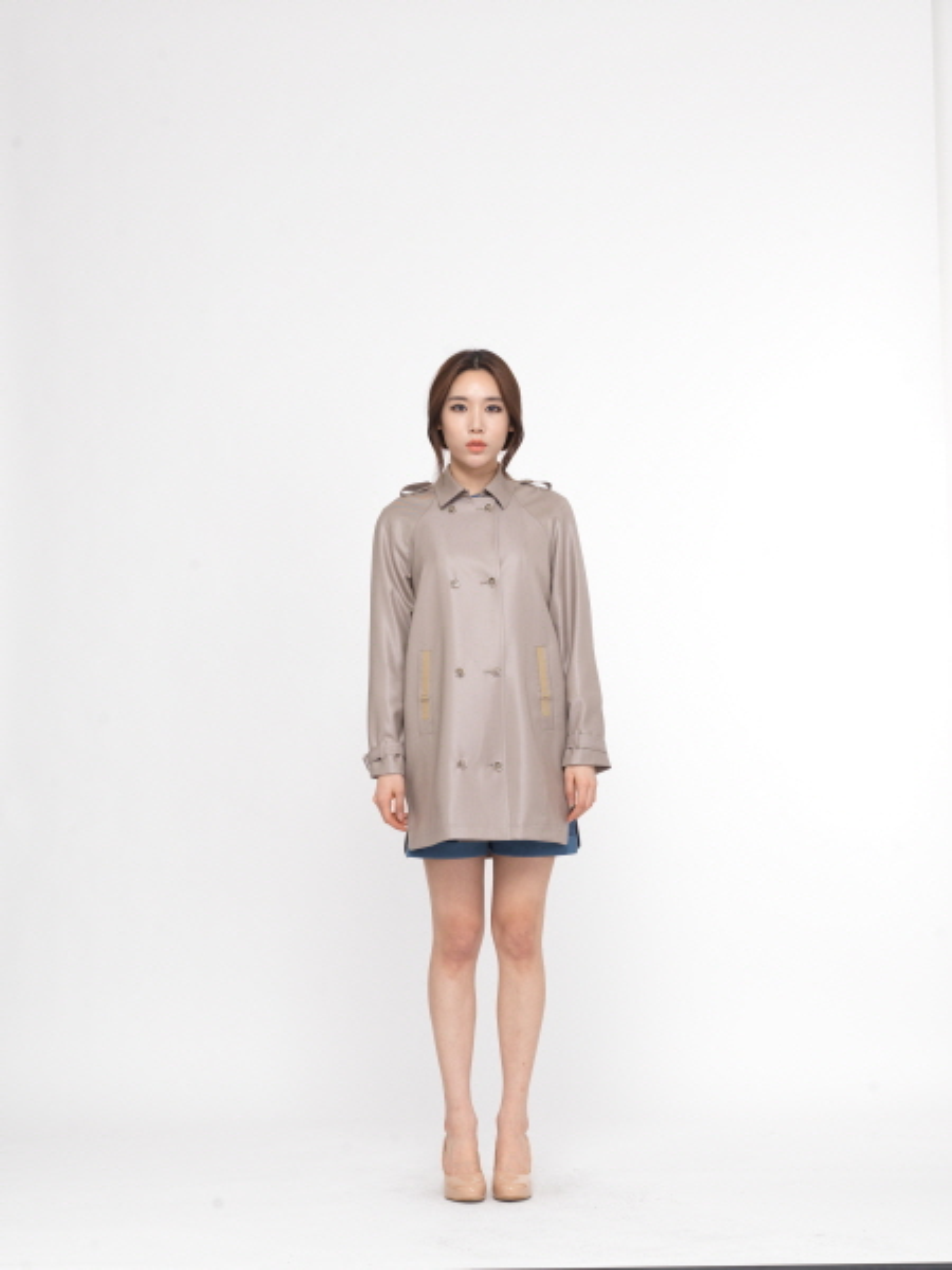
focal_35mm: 62
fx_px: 2273
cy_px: 635
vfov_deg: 31.2
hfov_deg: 23.7
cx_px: 476
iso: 100
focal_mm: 80
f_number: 9
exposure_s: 1/250
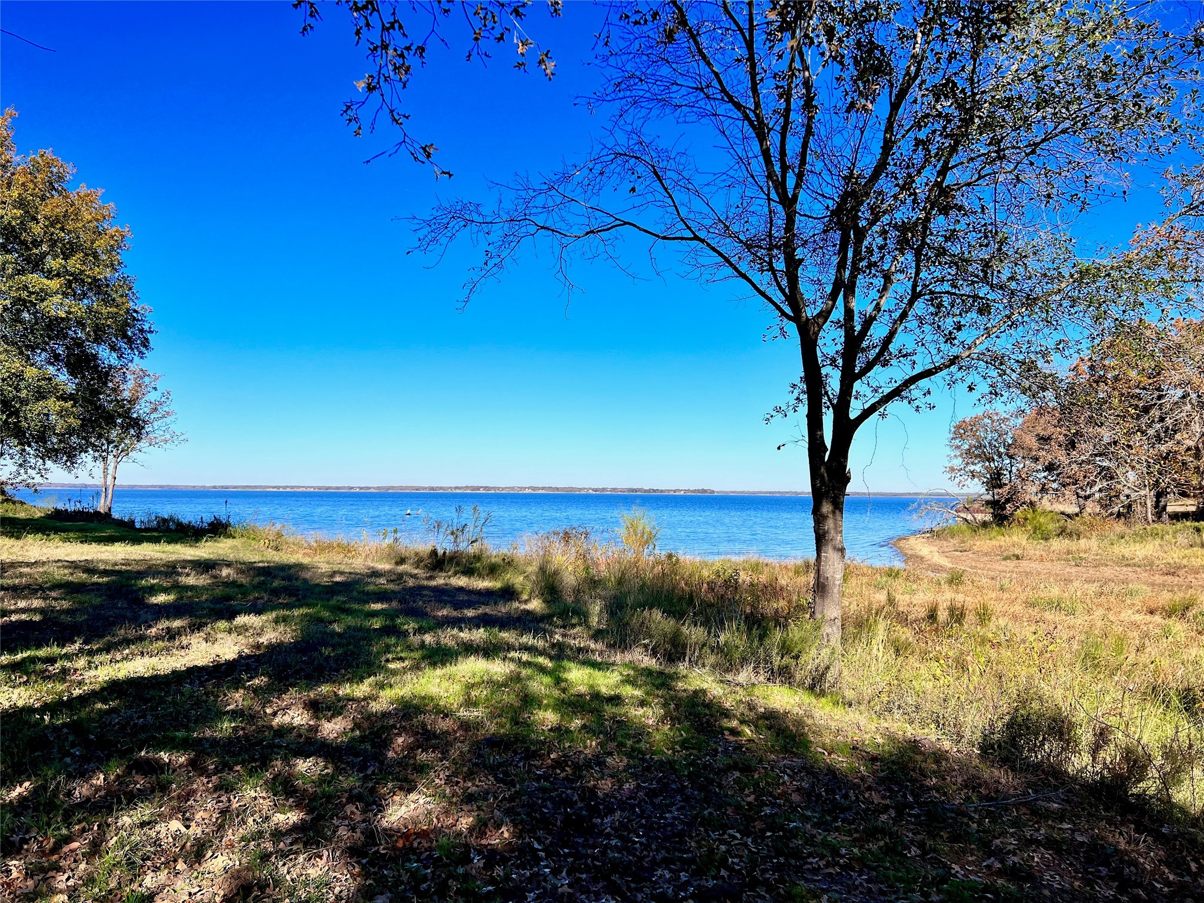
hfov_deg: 67.3
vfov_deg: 53.1
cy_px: 452
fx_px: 904
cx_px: 602
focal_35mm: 26
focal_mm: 5.7
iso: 50
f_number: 1.5
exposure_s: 1/4831
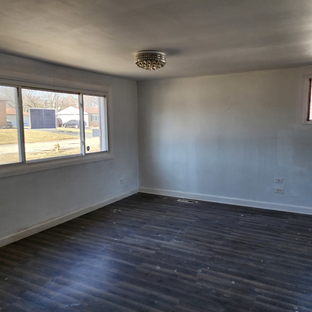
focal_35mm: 29
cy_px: 156
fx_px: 296
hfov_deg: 55.6
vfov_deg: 55.6
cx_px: 166
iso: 64
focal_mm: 6.4
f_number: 1.8
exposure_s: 1/180
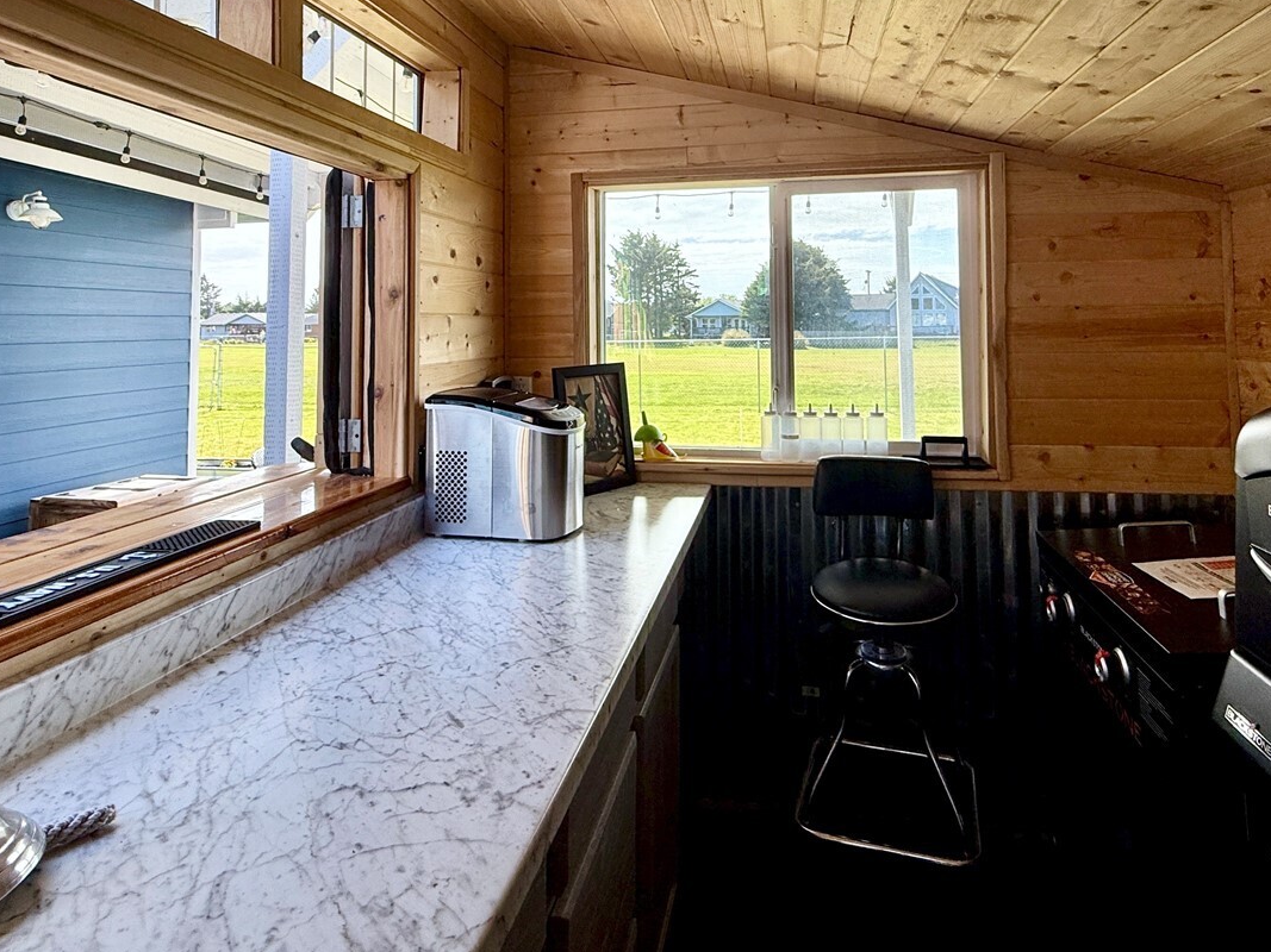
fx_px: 771
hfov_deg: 78.9
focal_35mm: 21
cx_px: 674
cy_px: 281
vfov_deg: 61.1
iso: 64
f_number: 2.2
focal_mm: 2.22
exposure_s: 1/405
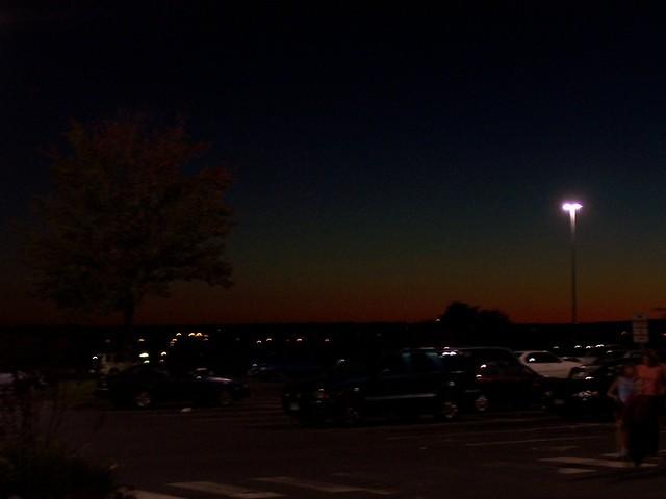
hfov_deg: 27.4
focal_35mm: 71
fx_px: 1366
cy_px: 250
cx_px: 333
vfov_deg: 20.7
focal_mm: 10.8
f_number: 4
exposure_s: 1/8
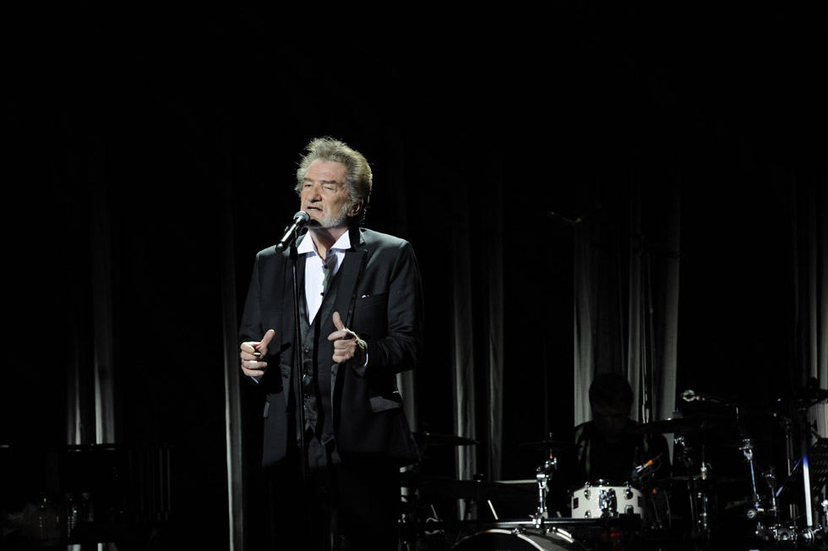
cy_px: 276
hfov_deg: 16.8
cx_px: 414
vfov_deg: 11.2
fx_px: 2804
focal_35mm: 122
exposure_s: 1/160
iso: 1000
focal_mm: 122
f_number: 6.3
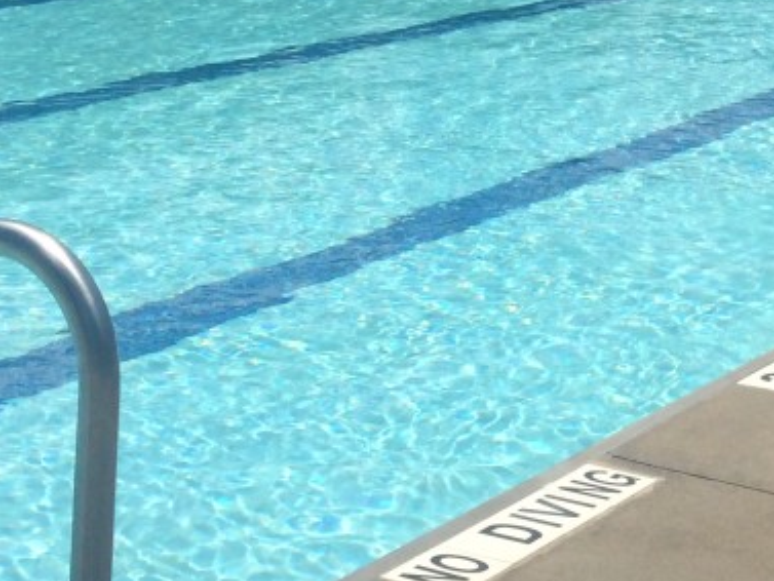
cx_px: 704
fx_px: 2013
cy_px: -179
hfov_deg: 21.3
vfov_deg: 15.6
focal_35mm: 90
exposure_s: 1/5882
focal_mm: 4.15
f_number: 2.2
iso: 40
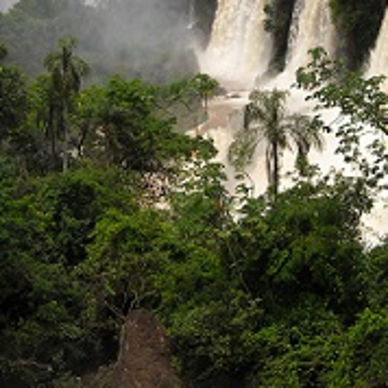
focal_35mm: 73
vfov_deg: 23.2
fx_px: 926
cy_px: 63
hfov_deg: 23.7
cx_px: 221
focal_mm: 5.7
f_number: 5.6
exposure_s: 1/337
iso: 64
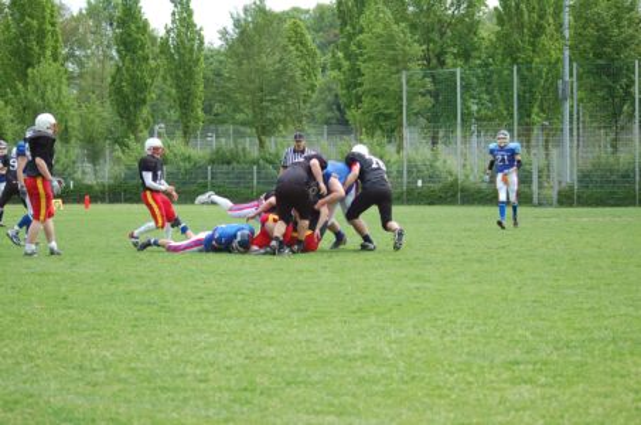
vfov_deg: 13.0
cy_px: 212
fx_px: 1866
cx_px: 320
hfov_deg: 19.5
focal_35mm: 105
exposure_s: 1/1000
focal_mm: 70
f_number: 4
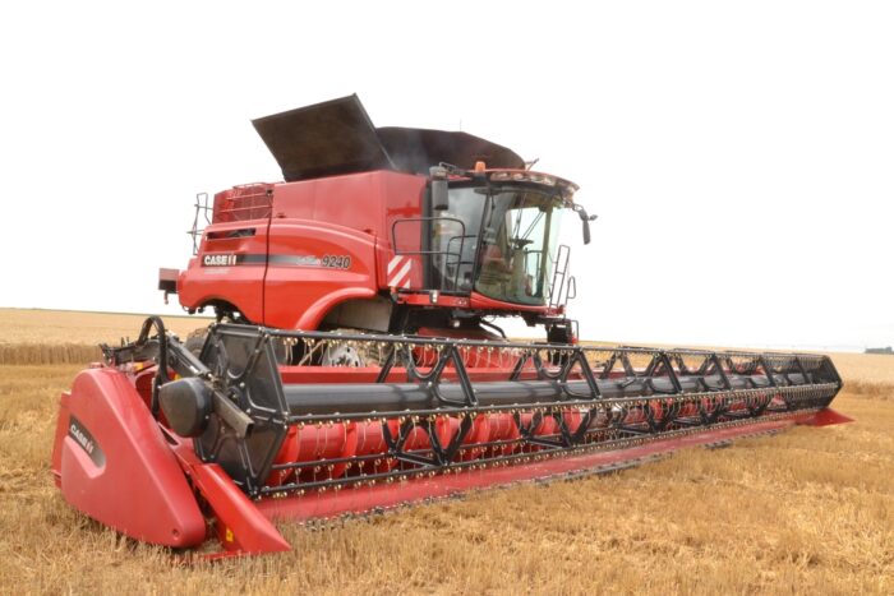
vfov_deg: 41.7
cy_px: 298
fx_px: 782
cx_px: 447
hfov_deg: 59.5
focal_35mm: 32
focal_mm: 21
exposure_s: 1/60
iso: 800
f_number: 25
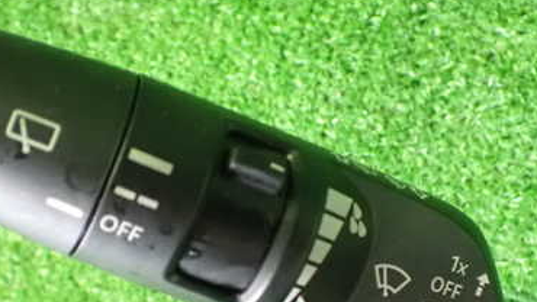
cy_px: 248
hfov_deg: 39.1
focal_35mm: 53
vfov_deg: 22.3
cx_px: 235
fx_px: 755
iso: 1600
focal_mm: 5.4
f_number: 2.3
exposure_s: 1/25
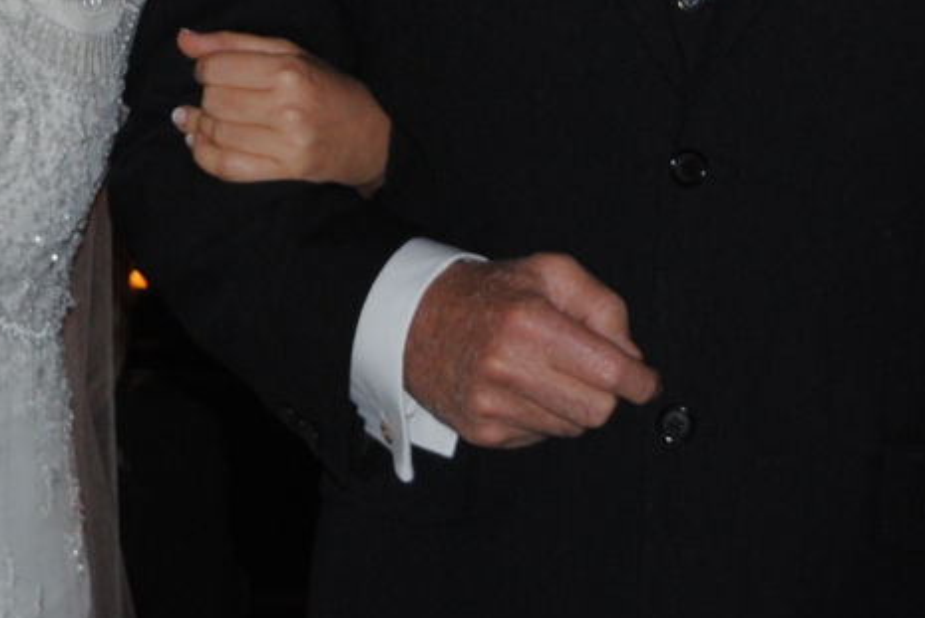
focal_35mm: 190
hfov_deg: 10.8
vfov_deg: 7.2
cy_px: -247
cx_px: 395
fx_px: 4886
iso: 200
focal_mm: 38
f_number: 4.8
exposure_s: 1/60
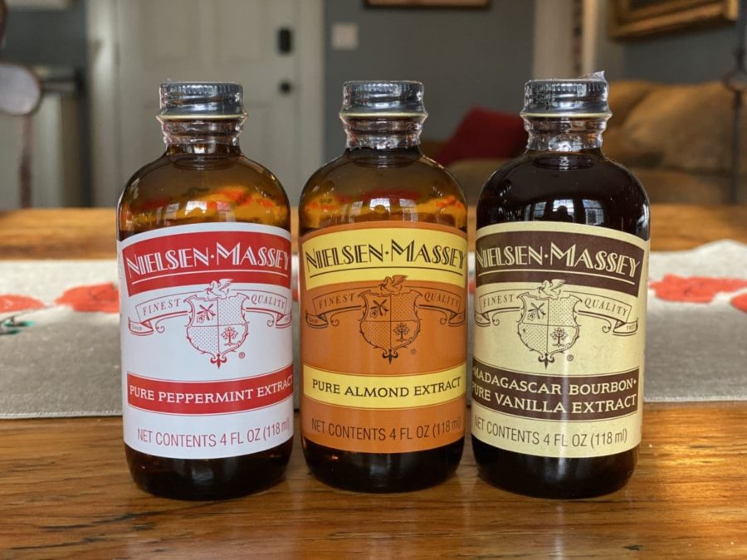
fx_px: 1122
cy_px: 280
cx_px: 374
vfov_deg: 28.0
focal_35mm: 52
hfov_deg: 36.8
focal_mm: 6
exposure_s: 1/120
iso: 200
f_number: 2
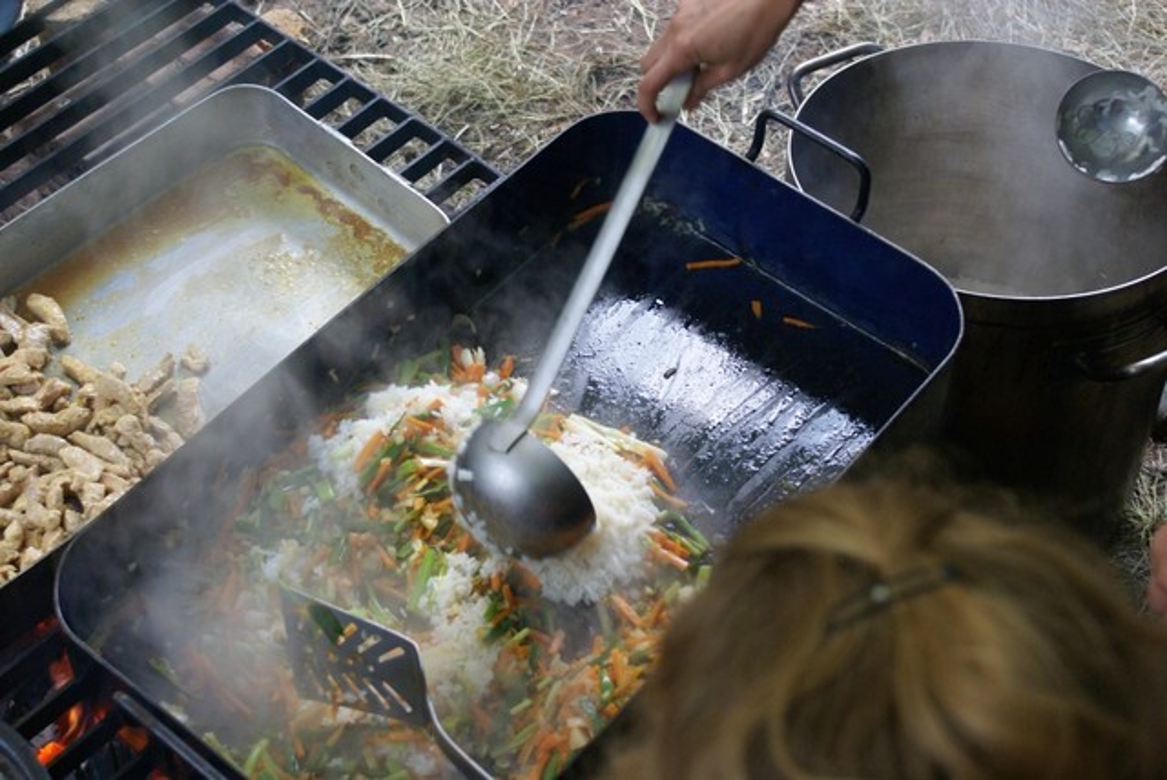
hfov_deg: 29.8
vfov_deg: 20.2
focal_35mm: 68
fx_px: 2190
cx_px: 584
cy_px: 390
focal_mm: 45
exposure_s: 1/50
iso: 400
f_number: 5.6
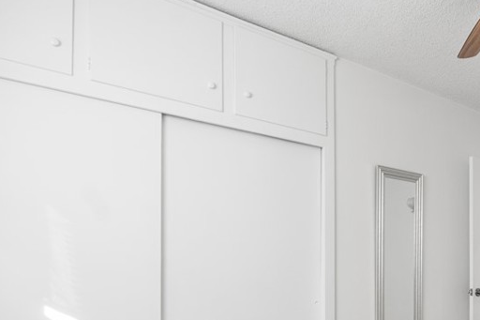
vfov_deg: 40.4
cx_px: 414
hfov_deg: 55.3
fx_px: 400
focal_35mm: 30
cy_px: 286
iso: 320
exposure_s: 1/20
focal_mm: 10
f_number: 7.1
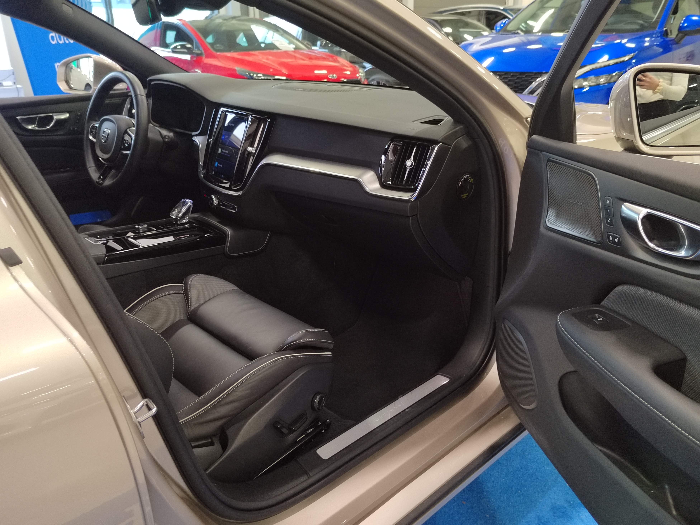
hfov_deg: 63.4
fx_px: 566
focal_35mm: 28
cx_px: 350
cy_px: 262
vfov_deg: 49.7
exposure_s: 1/50
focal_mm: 5.52
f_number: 1.9
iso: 897
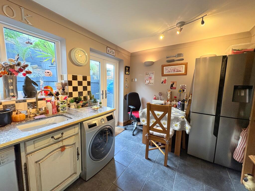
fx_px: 103
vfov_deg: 85.7
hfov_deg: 102.1
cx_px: 128
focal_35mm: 14
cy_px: 96
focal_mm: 2.22
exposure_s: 1/100
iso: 250
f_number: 2.2
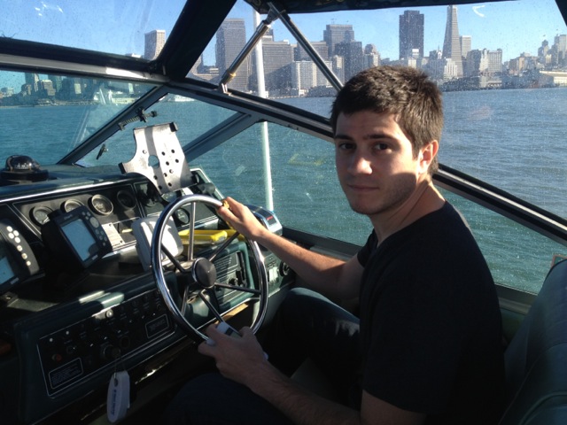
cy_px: 212
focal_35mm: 35
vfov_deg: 40.7
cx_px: 284
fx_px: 573
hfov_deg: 52.6
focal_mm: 4.28
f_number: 2.4
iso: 64
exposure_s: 1/681
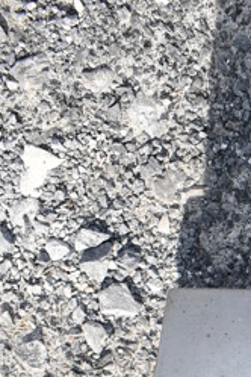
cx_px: 437
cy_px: 537
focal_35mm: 99
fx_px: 1035
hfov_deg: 12.7
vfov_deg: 18.6
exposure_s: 1/250
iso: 200
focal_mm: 18
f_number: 6.3
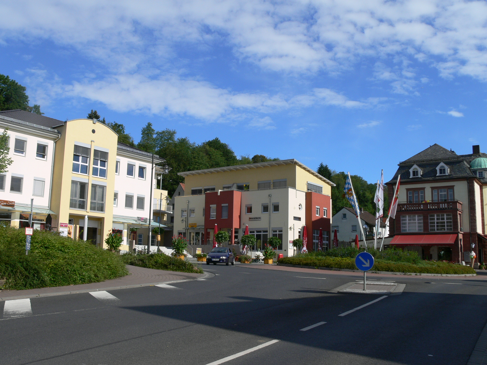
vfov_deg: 40.7
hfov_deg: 52.6
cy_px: 182
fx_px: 492
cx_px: 244
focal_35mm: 35
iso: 80
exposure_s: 1/400
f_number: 5.6
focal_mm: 7.4
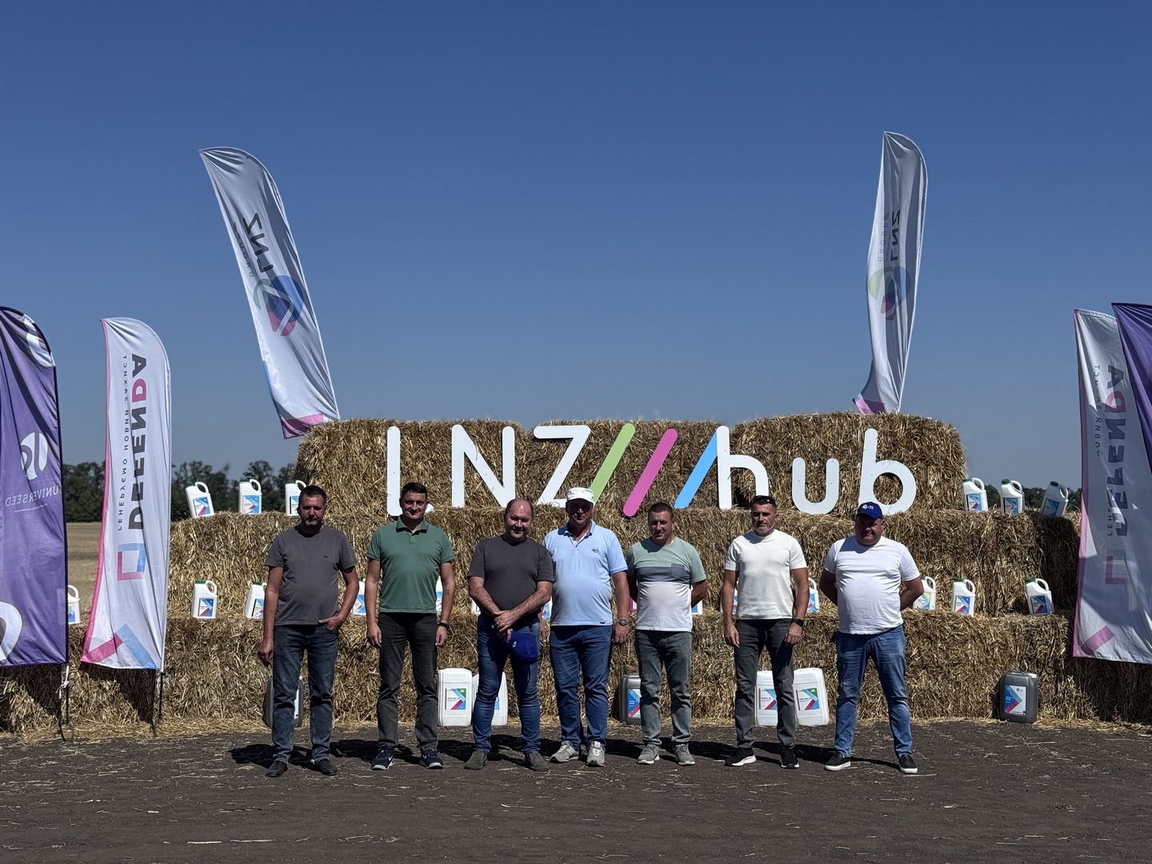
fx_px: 1597
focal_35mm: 48
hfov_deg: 39.7
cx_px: 576
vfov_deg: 30.3
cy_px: 432
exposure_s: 1/6410
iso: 64
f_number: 1.78
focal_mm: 6.76
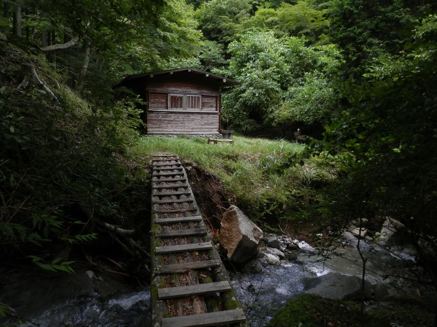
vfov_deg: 54.9
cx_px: 218
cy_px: 164
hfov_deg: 69.4
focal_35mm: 25
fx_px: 316
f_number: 3
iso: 80
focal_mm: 4.5
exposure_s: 1/100
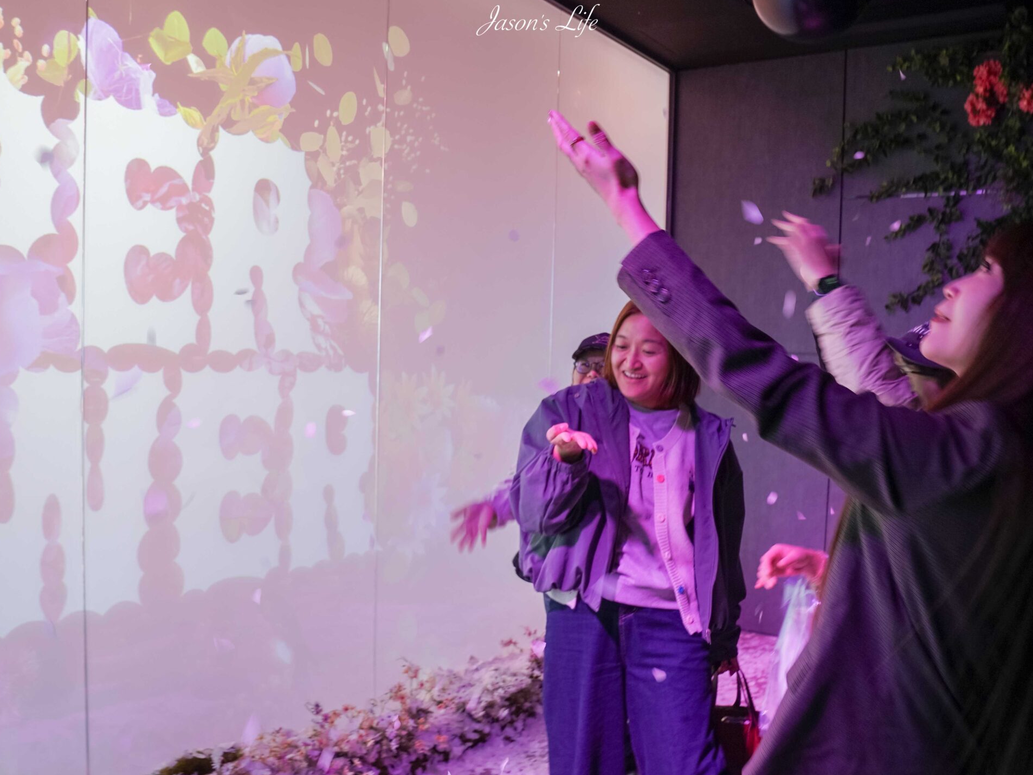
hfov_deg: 58.3
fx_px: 925
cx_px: 538
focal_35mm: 31
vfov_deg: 45.4
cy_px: 424
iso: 500
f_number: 5.6
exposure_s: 1/30
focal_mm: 24
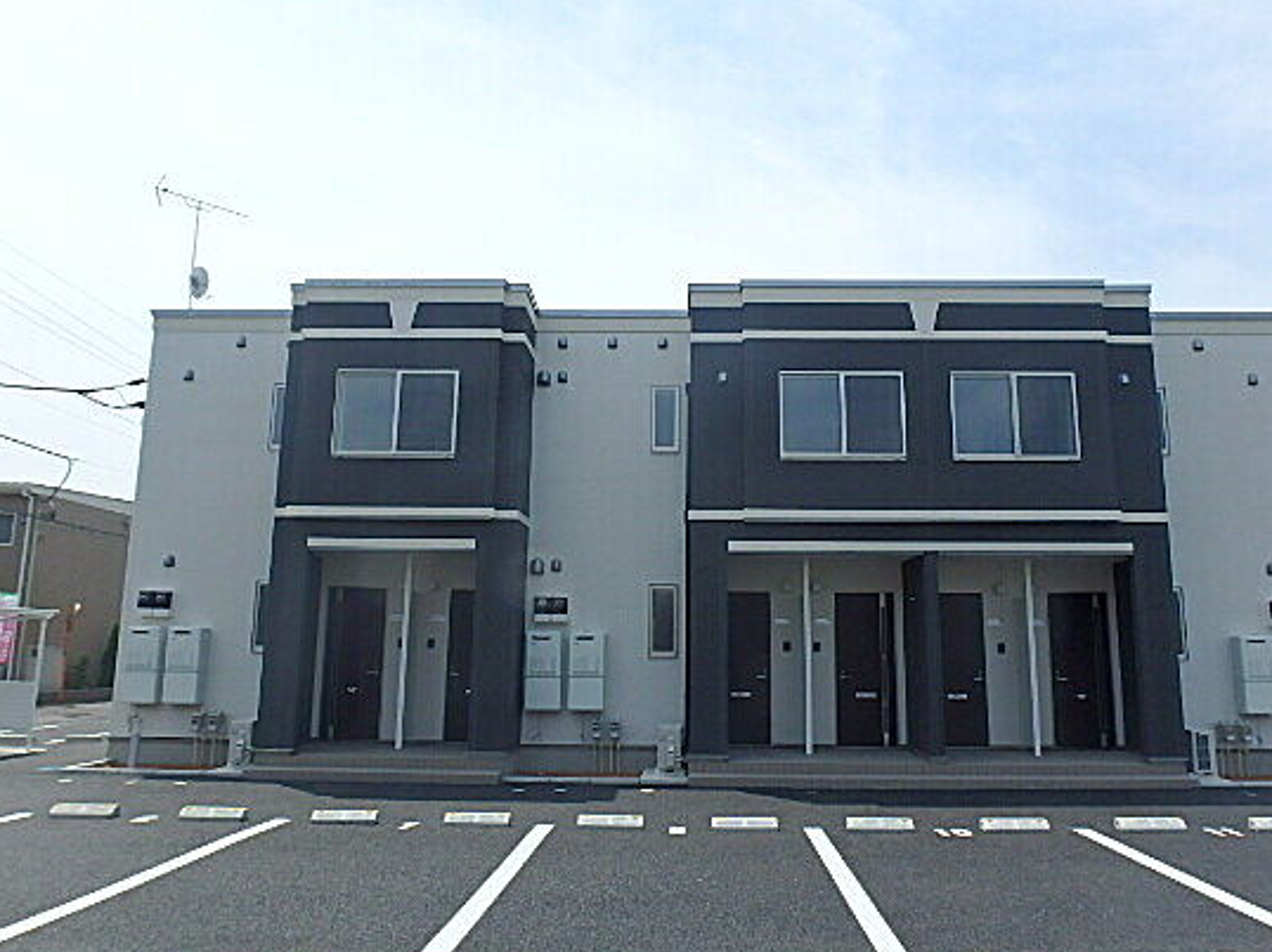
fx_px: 918
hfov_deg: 69.4
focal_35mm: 25
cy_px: 494
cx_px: 671
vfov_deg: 54.8
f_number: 6
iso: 125
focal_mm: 3.7
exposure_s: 1/640
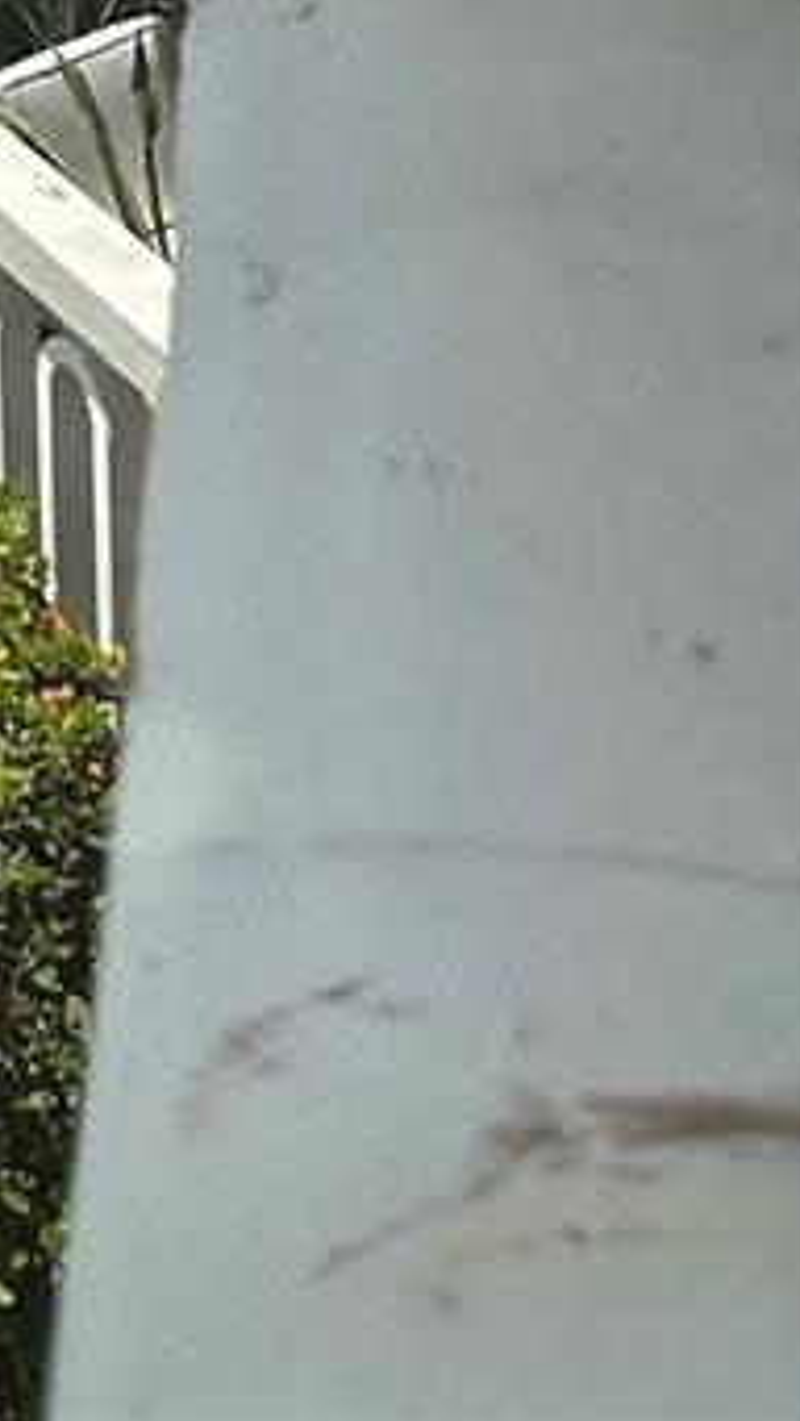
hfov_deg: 11.2
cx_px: -1062
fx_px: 3467
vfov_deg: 18.5
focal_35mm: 92
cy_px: -1071
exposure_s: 1/5848
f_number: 1.78
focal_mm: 6.86
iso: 80
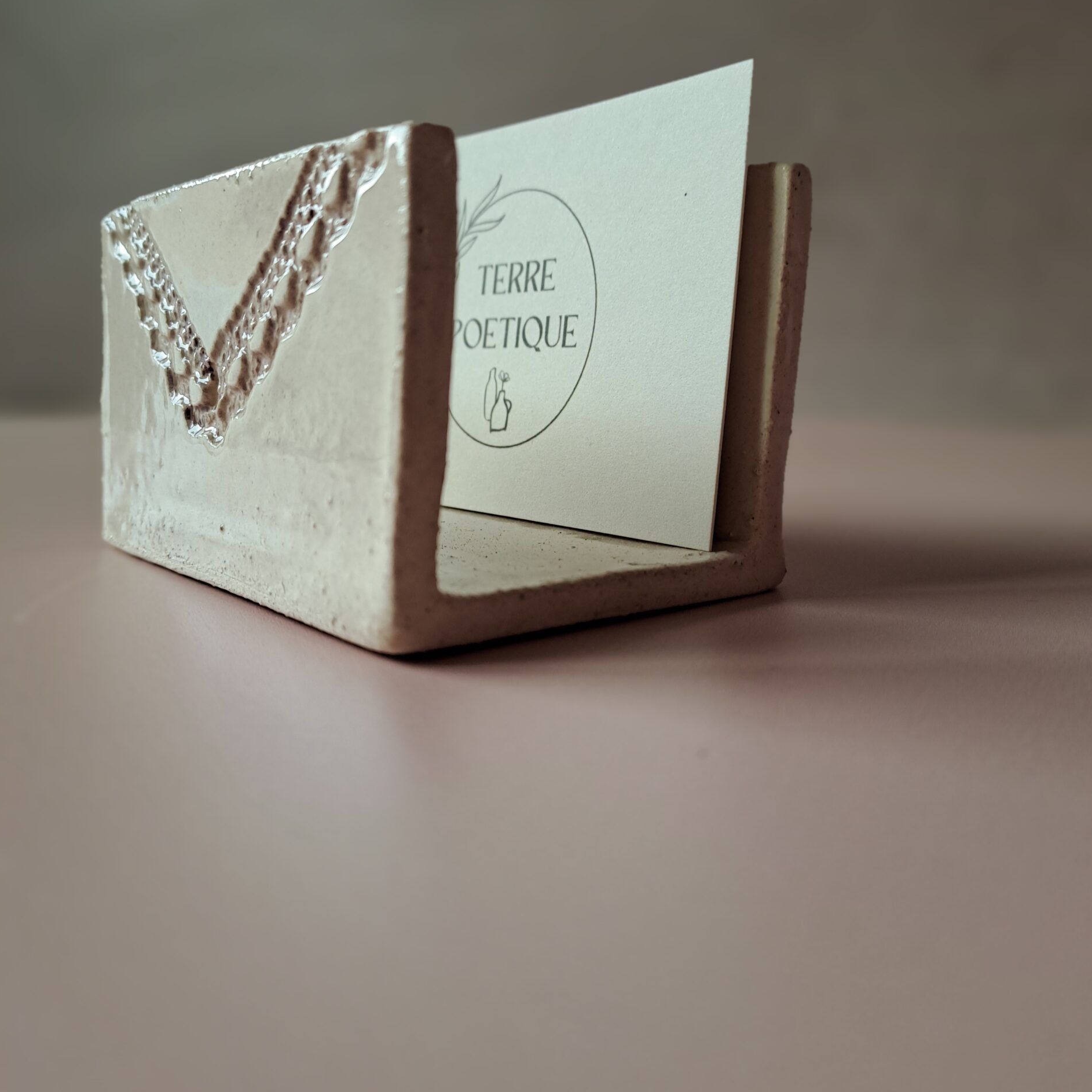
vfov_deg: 53.9
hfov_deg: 54.0
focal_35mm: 30
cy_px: 485
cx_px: 544
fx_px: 1071
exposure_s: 1/100
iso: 50
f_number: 1.8
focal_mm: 4.65
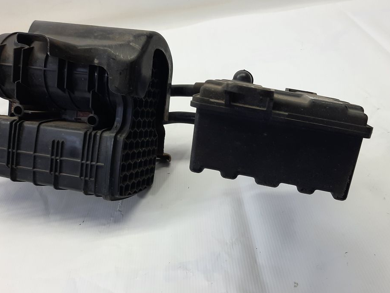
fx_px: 372
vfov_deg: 43.0
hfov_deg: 54.9
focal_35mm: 33
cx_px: 235
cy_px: 143
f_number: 2
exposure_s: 1/50
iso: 64
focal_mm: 4.6
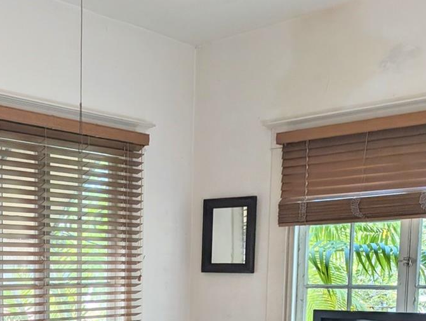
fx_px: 702
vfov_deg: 24.1
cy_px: 350
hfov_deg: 31.6
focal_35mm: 57
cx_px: 15
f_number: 1.68
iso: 21
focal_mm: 6.9
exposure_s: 1/30
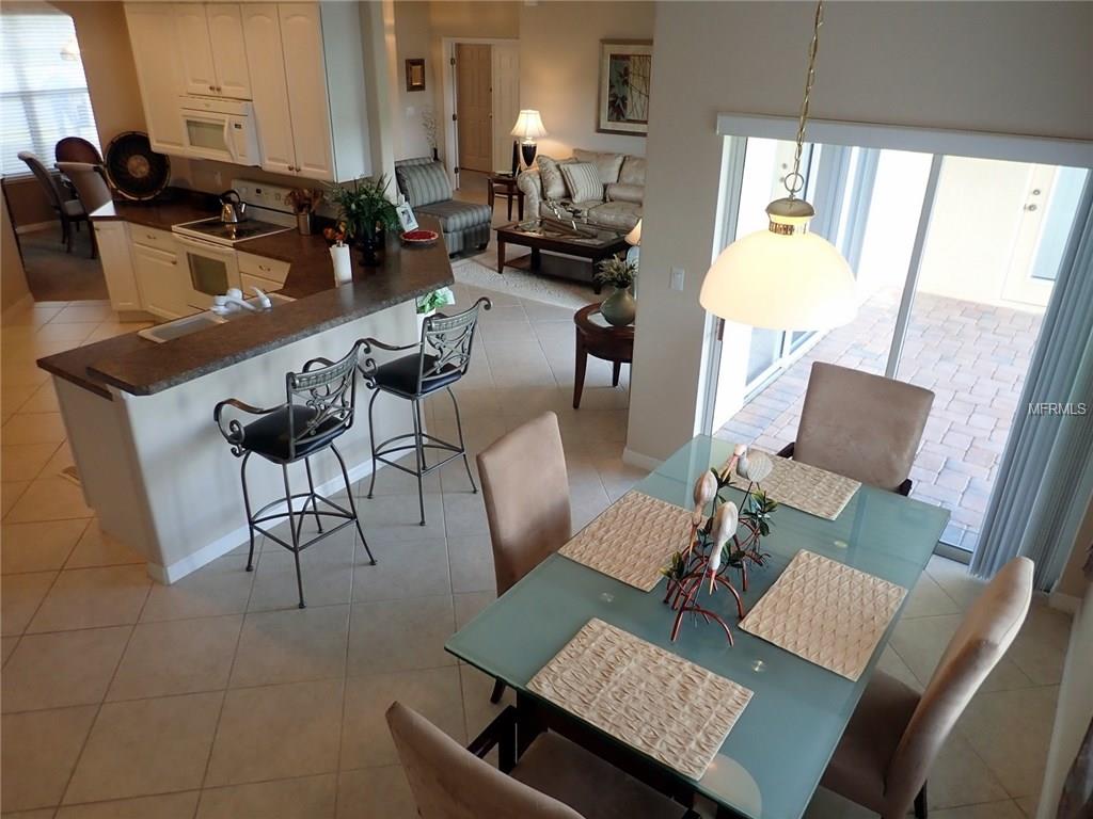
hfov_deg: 69.4
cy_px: 410
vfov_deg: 54.9
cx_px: 546
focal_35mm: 25
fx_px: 789
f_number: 2
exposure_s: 1/60
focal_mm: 4.5
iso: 160
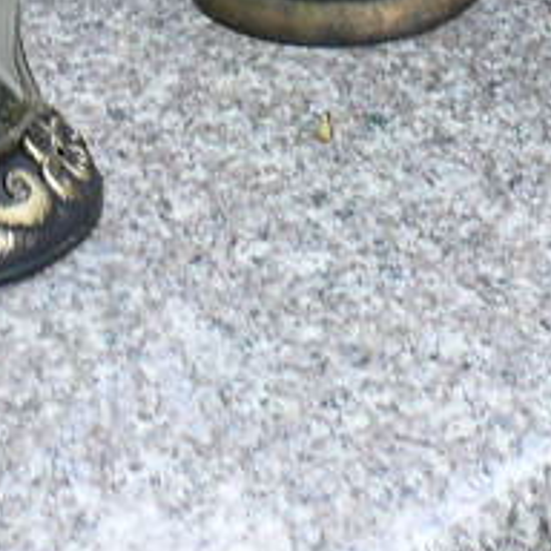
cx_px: 514
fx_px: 4646
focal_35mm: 258
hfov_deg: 6.8
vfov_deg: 6.6
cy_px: -494
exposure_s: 1/160
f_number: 4
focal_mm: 7.4
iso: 100
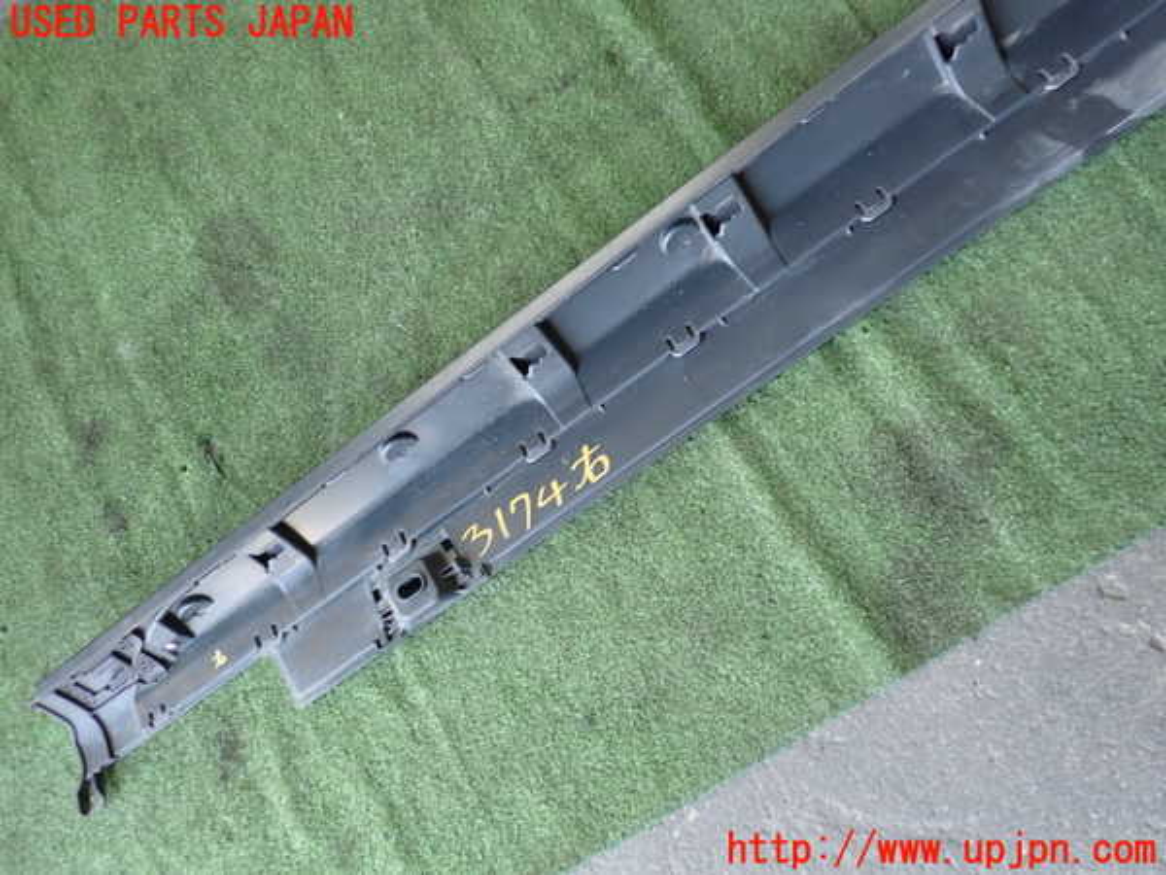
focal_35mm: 30
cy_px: 438
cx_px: 583
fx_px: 1011
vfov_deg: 46.8
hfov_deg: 60.0
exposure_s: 1/60
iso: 160
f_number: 2.3
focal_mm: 5.4
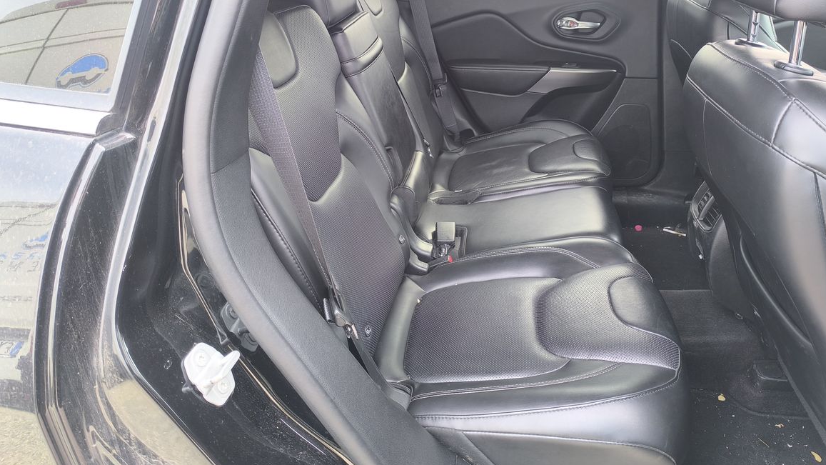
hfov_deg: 71.9
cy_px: 172
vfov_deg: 44.0
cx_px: 415
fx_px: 569
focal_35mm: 26
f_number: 1.65
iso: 160
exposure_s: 1/100
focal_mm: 6.14
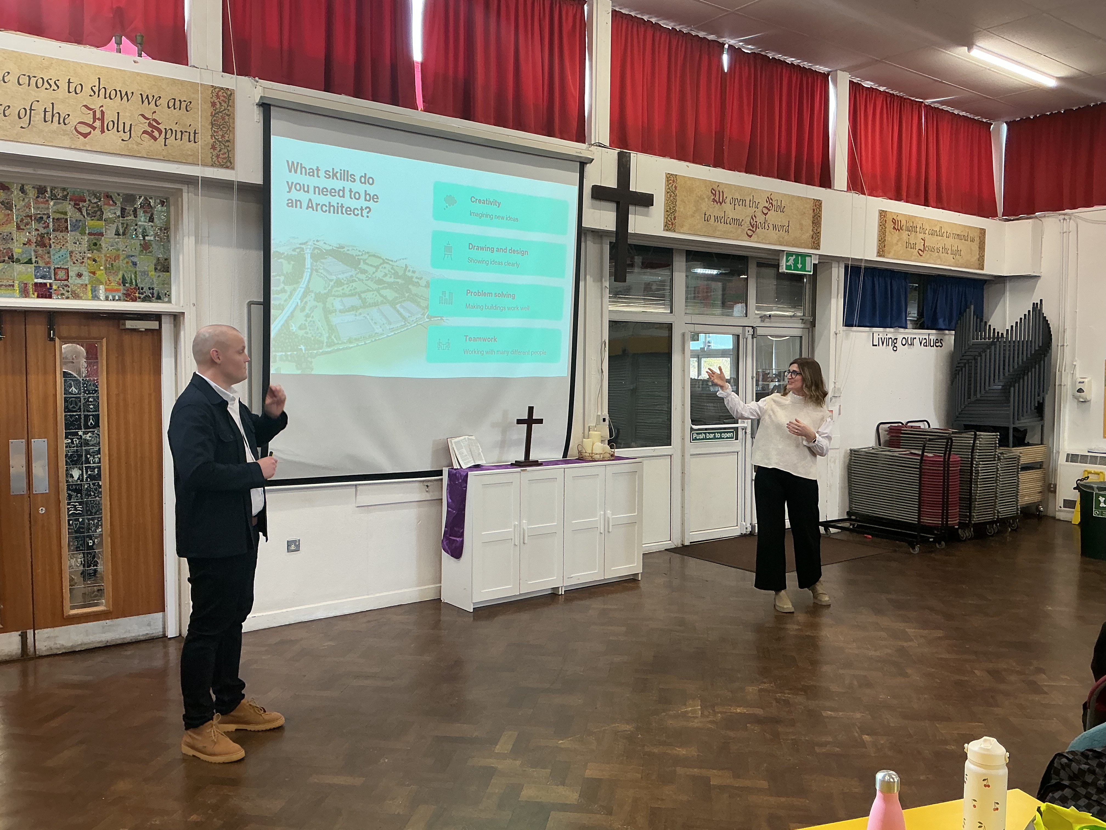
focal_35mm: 29
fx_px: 927
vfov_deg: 48.2
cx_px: 553
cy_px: 415
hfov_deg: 61.7
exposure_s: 1/50
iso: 50
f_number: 1.8
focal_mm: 3
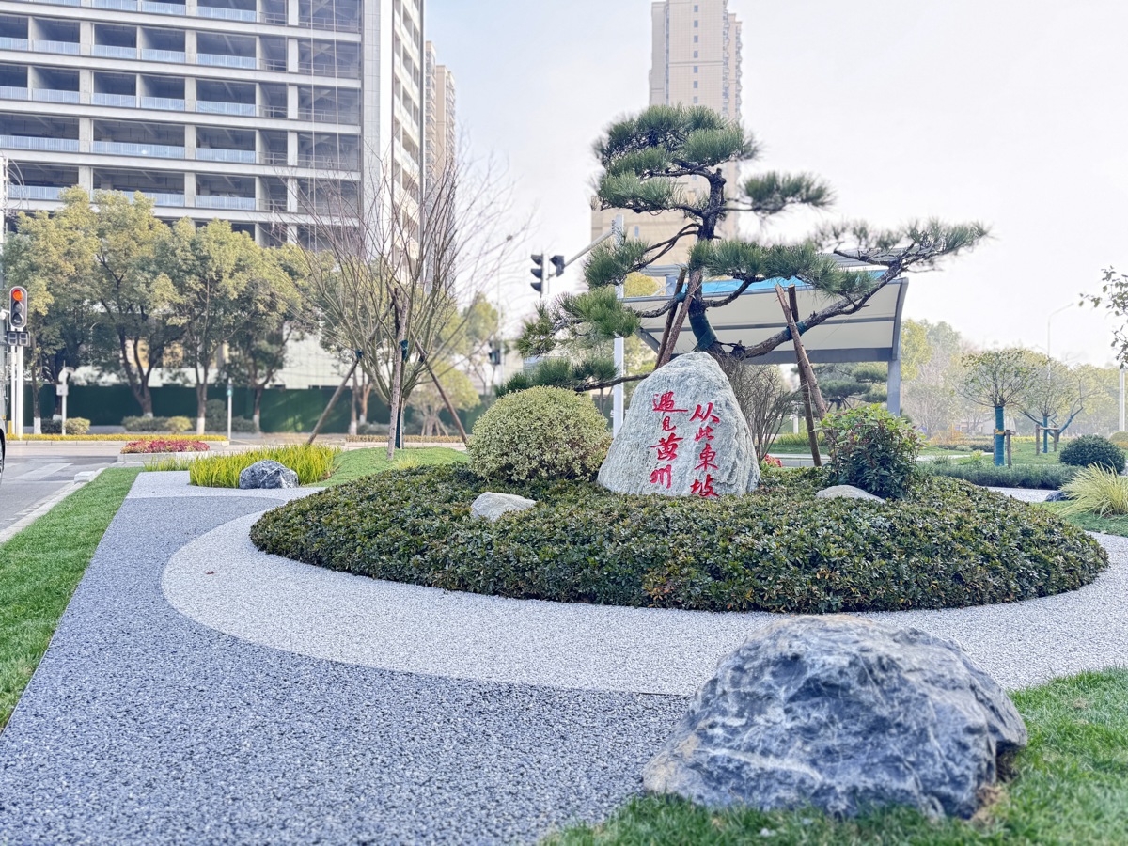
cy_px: 423
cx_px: 564
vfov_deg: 56.8
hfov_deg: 71.6
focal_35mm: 24
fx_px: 782
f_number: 1.78
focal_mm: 6.76
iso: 80
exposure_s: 1/229
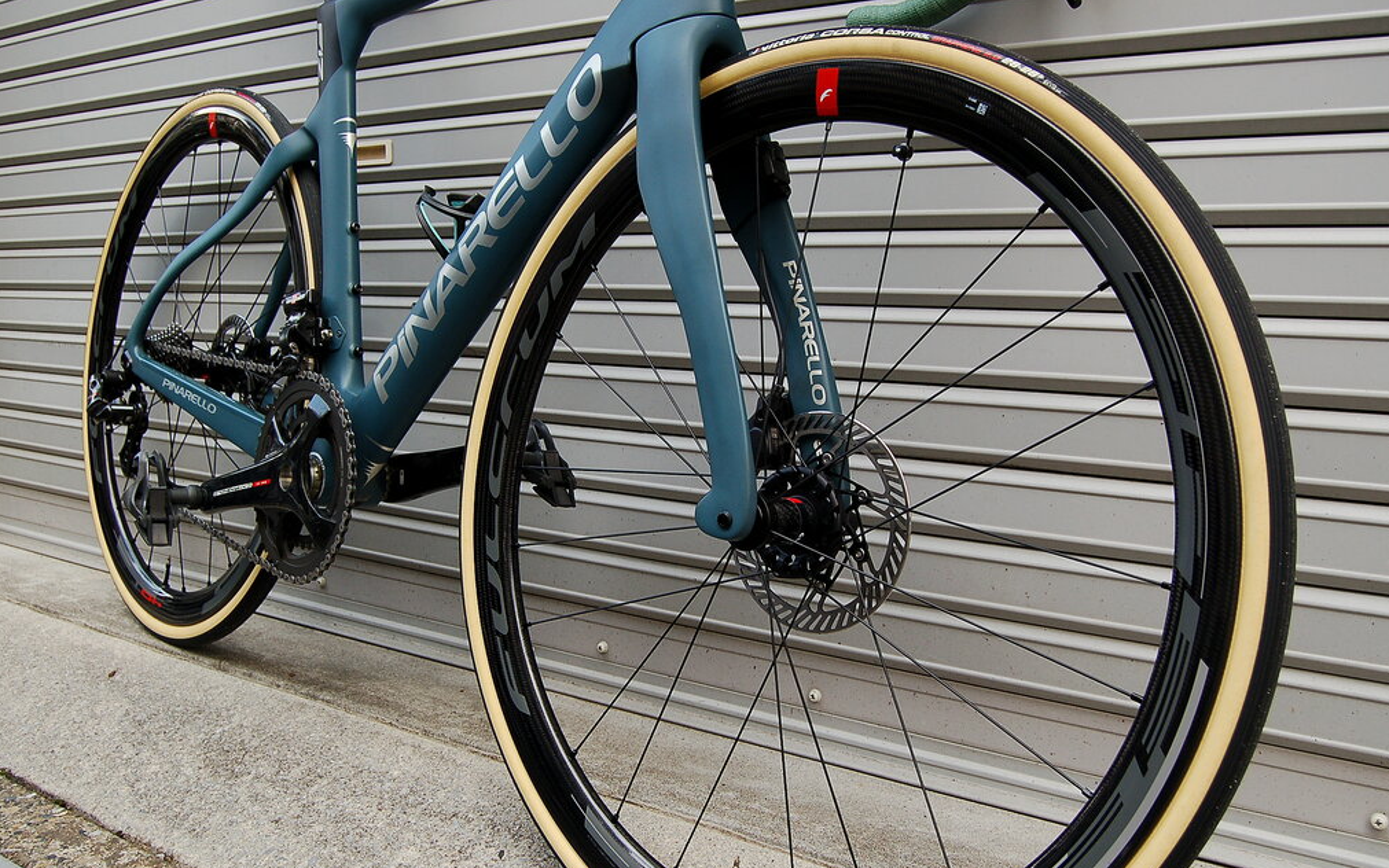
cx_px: 695
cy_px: 431
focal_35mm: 34
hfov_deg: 56.7
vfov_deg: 37.3
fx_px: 1287
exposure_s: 1/125
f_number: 5.6
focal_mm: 22
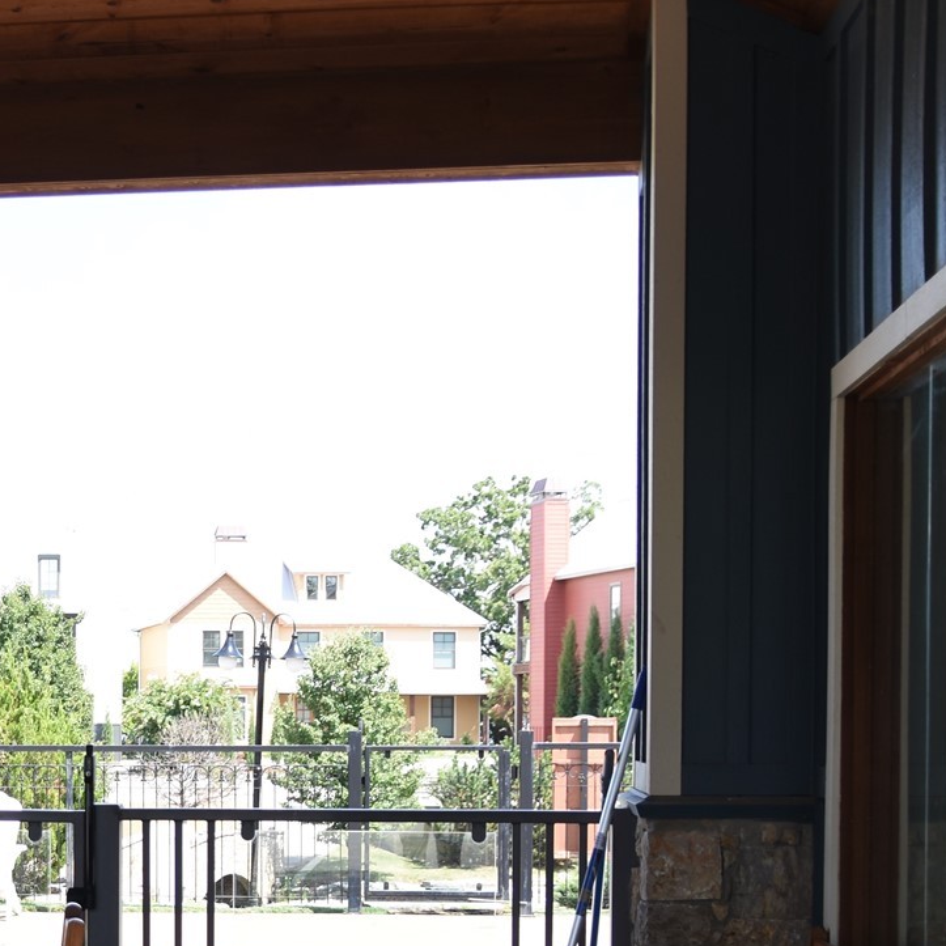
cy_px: 782
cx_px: -50
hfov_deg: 21.0
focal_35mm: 79
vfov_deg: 21.6
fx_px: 2443
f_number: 3.2
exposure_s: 1/320
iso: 100
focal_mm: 22
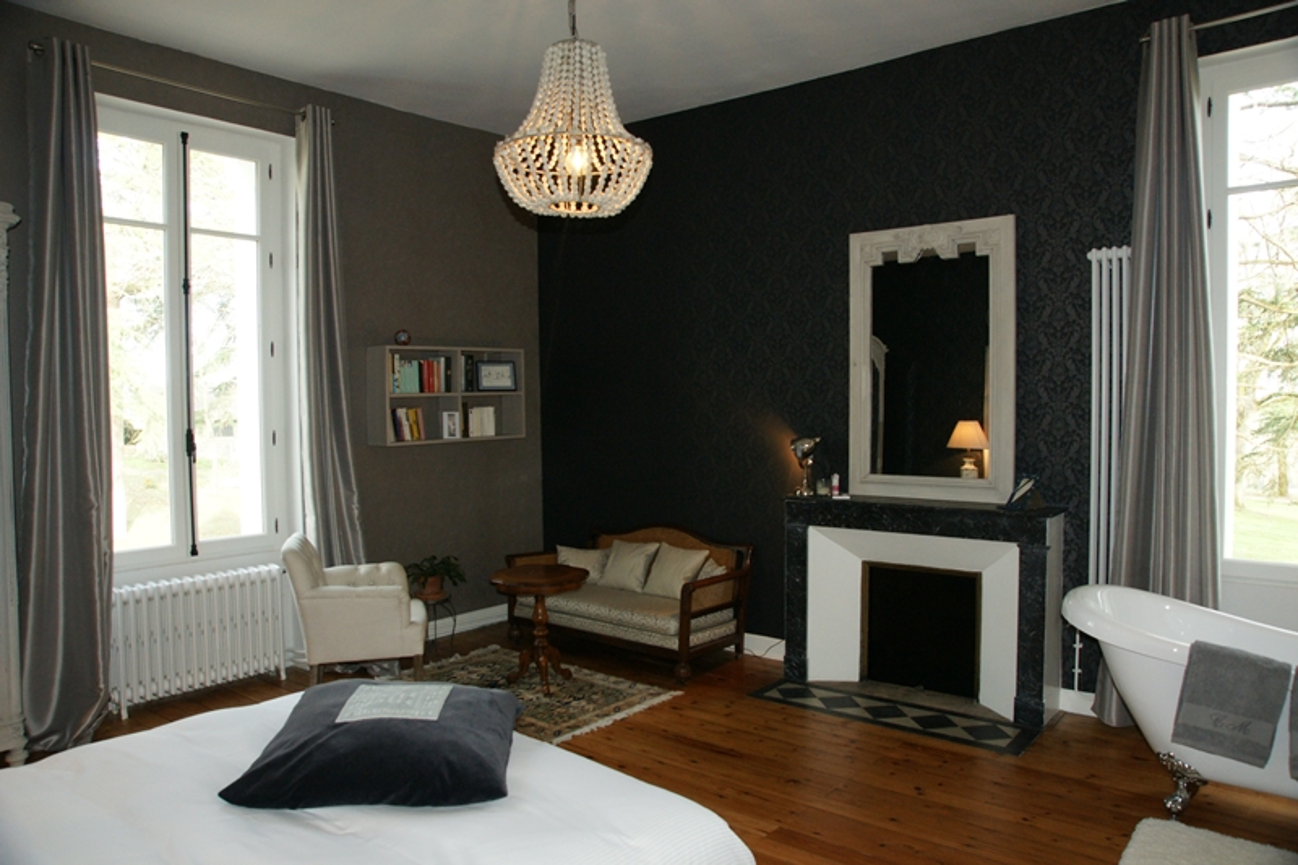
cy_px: 432
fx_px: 865
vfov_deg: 53.1
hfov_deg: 73.8
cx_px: 649
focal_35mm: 24
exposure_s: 1/60
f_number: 5.6
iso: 800
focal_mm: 16
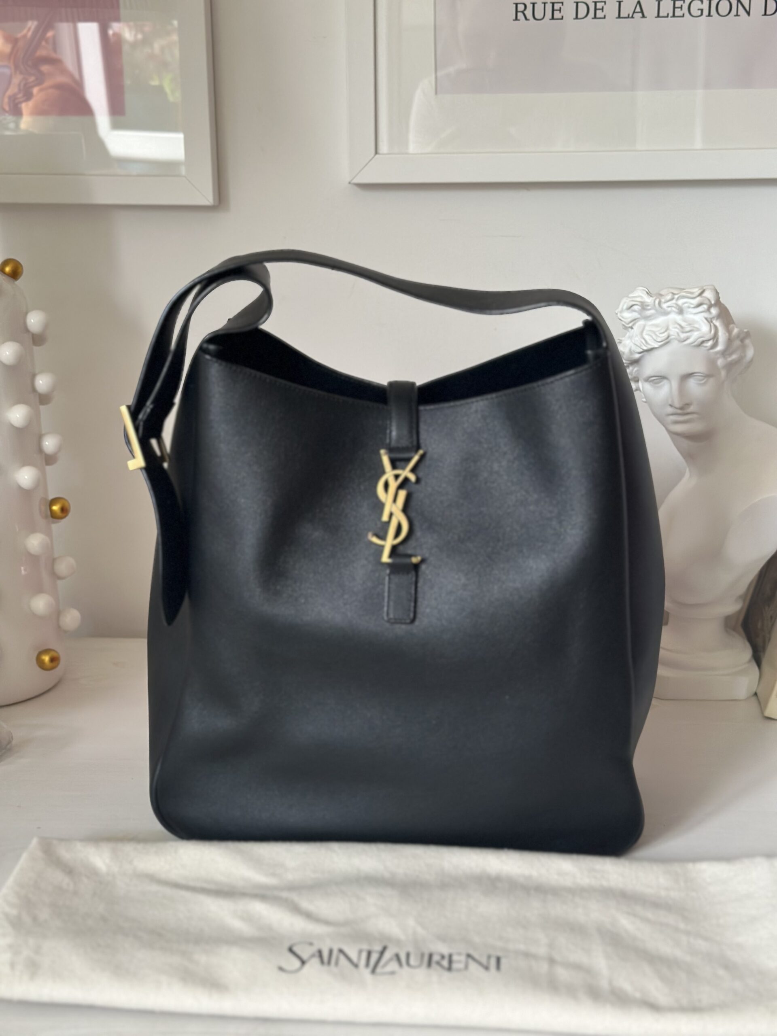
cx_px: 388
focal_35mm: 48
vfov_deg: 39.7
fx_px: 1437
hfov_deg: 30.3
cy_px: 518
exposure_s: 1/60
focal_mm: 6.86
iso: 160
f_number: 1.78
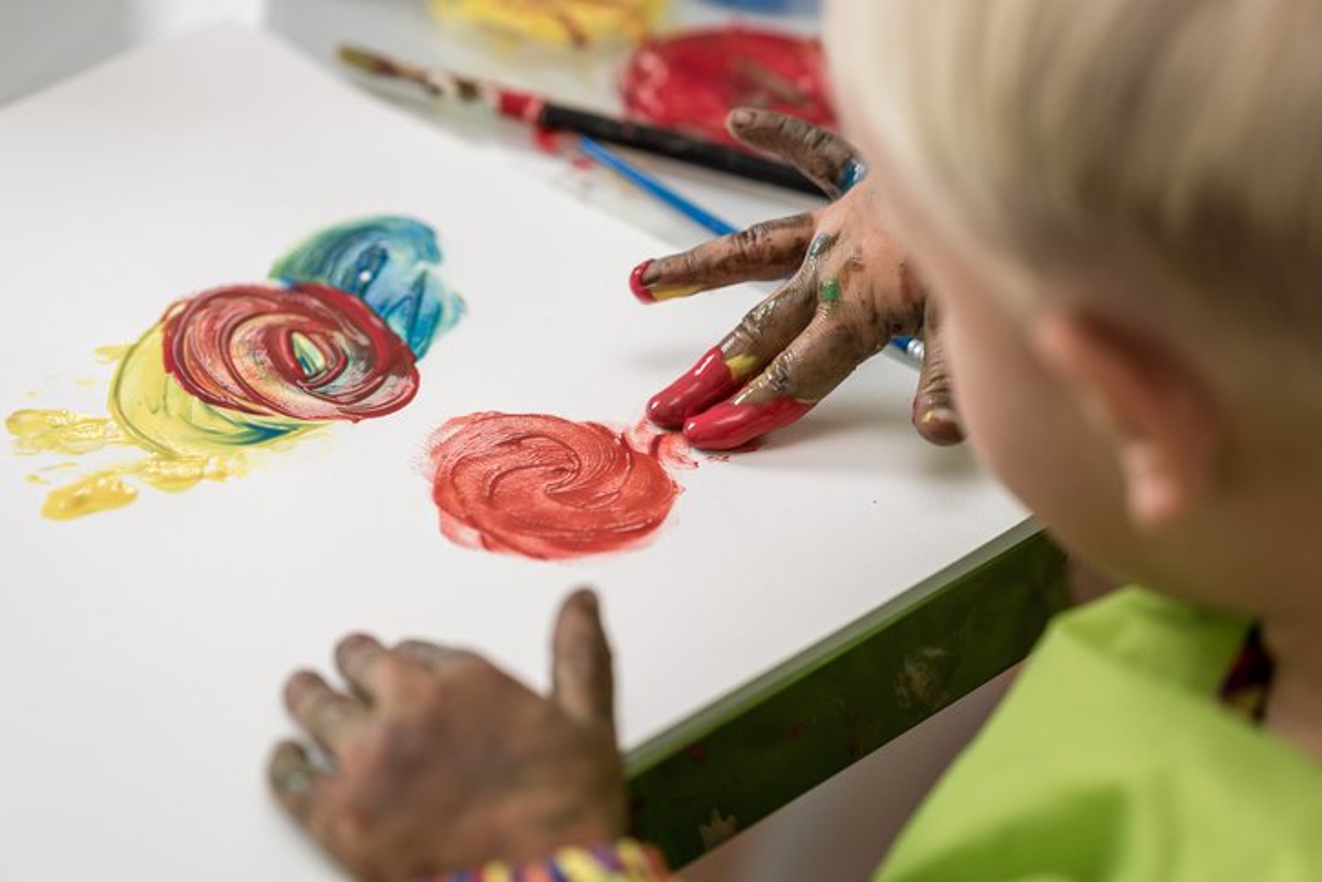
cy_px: 441
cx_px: 661
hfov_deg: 19.5
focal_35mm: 105
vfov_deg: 13.0
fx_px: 3856
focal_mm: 105
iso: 320
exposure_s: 1/125
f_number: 4
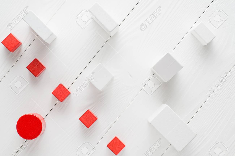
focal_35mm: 75
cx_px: 118
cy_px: 78
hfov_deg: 27.0
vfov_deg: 18.2
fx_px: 489
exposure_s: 1/125
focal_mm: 50
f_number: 11
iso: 100
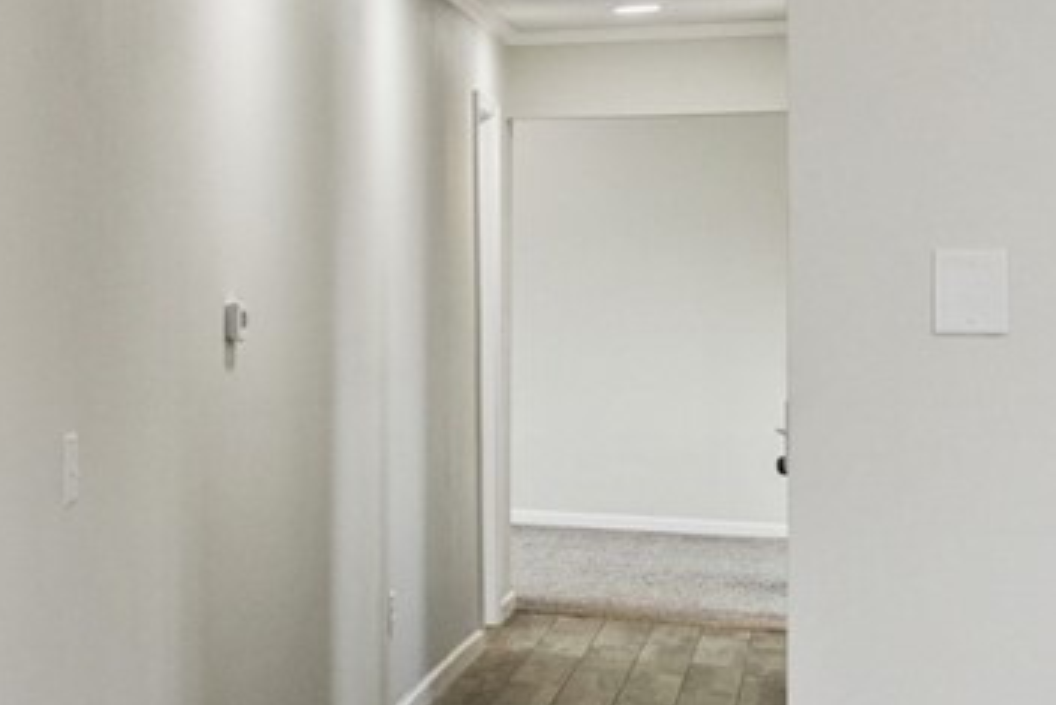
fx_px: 2377
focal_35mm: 81
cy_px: 256
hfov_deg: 15.9
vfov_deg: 16.8
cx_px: -1332
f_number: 2.8
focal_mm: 14
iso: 400
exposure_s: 1/500
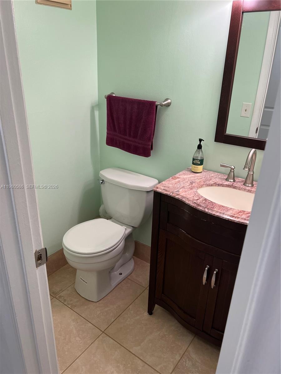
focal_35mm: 26
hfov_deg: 53.1
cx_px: 140
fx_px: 281
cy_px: 187
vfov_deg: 67.3
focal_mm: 5.7
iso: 64
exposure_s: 1/120
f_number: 1.5
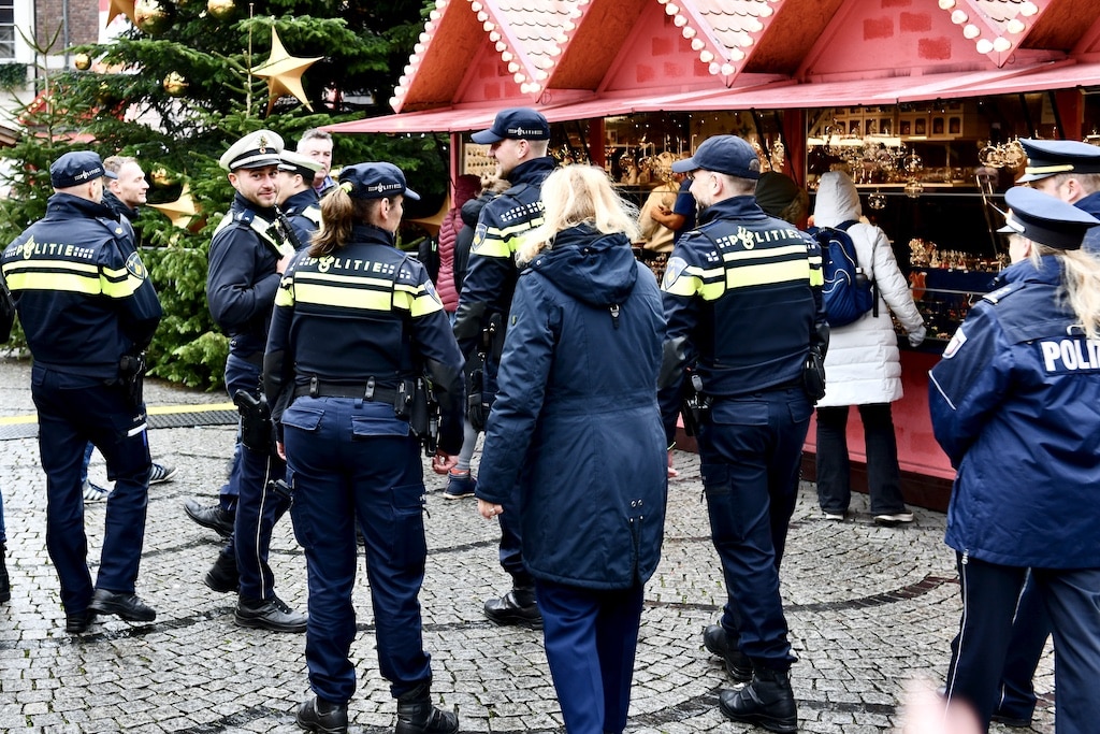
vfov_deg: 33.4
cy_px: 367
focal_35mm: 40
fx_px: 1222
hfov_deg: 48.5
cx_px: 550
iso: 500
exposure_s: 1/100
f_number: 5
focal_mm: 40
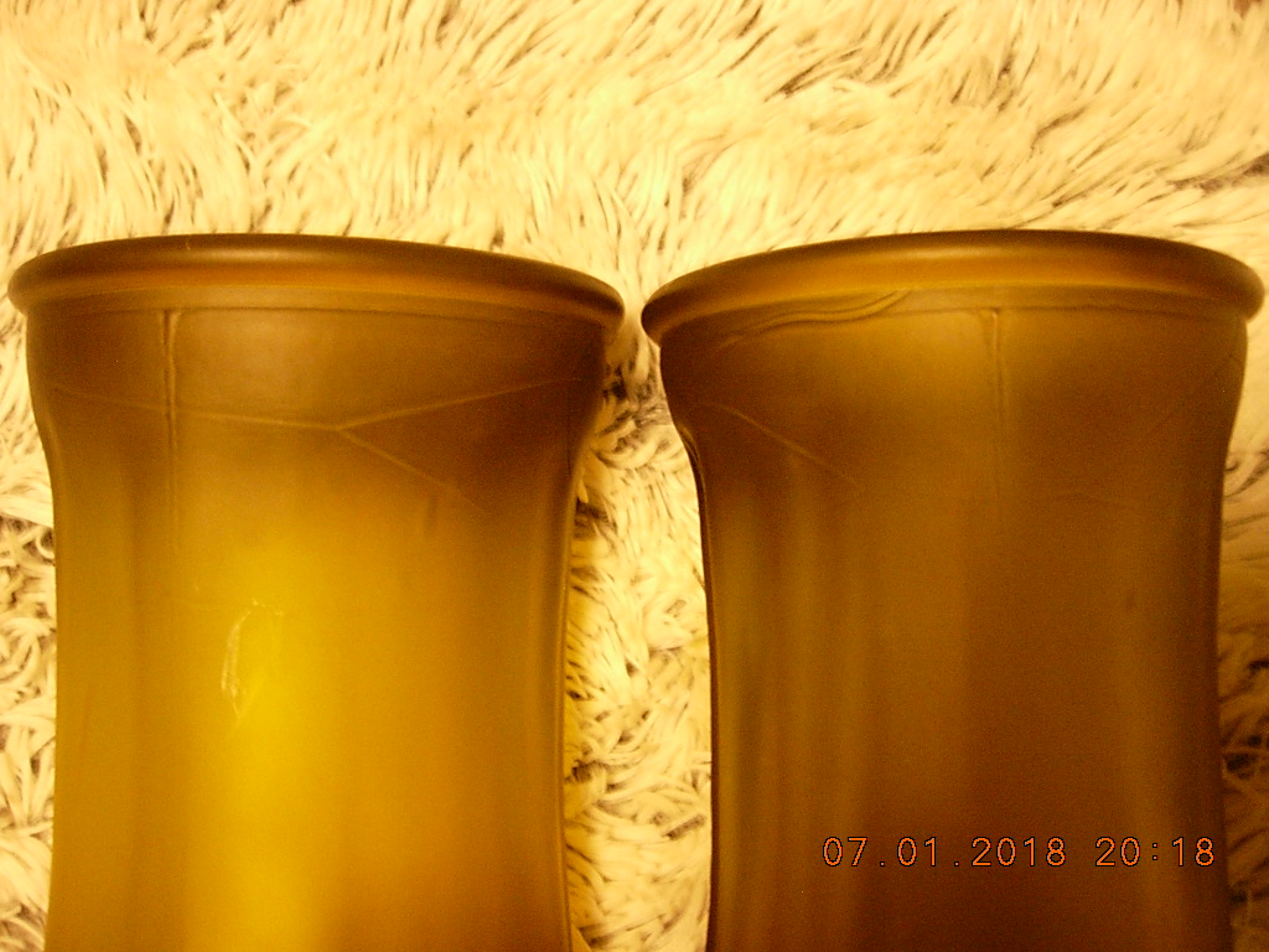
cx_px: 634
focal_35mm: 38
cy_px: 476
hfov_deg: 49.0
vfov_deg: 37.7
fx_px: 1393
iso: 400
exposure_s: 1/10
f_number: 2.8
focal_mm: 7.8
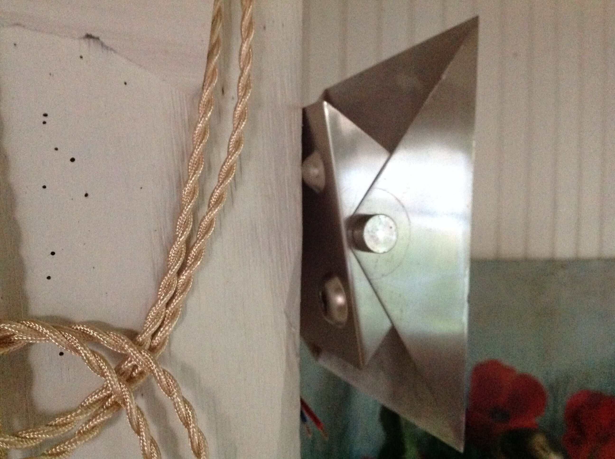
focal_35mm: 35
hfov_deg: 52.7
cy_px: 230
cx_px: 308
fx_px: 621
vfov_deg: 40.6
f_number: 2.4
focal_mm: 4.28
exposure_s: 1/15
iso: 800
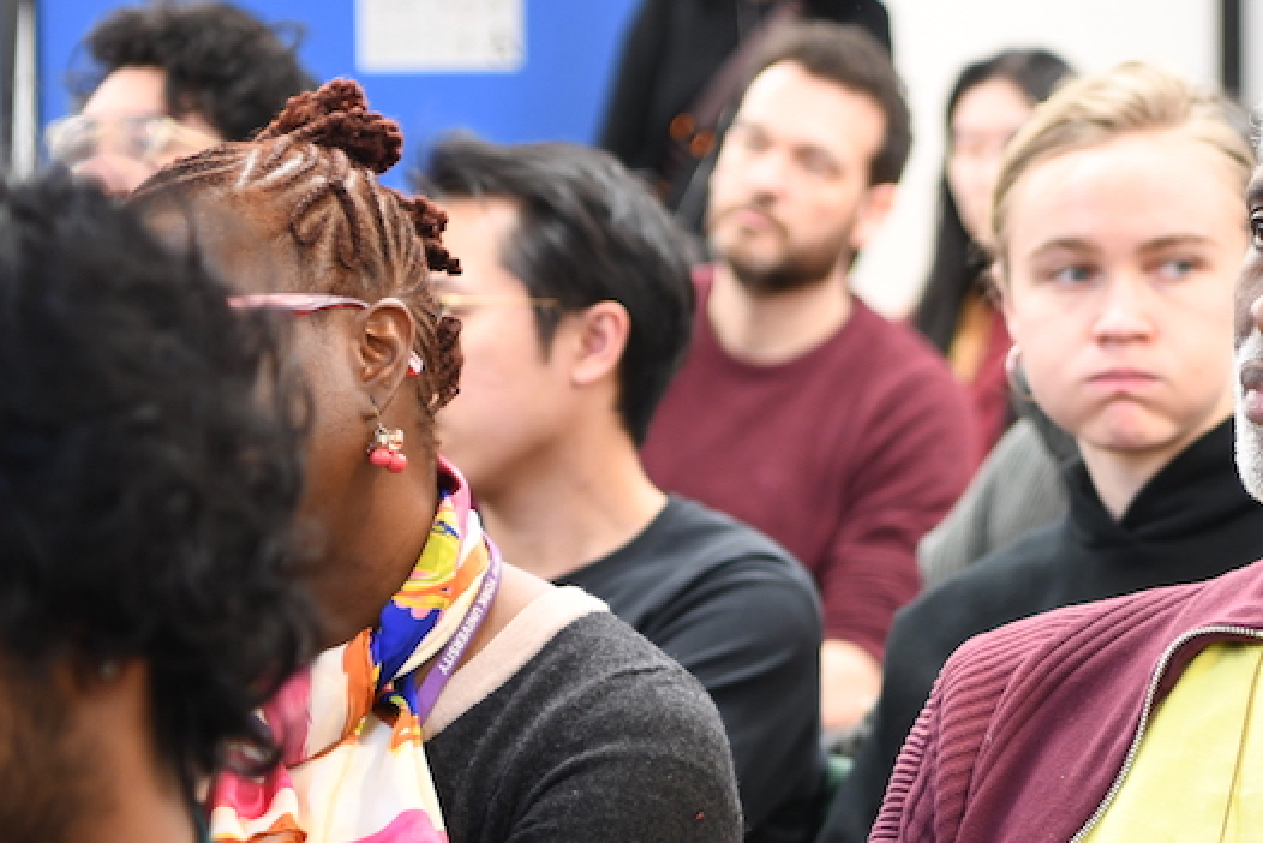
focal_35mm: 171
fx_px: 6001
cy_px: 696
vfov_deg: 8.0
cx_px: 1071
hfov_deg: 12.0
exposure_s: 1/60
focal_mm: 60
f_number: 2.8
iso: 800
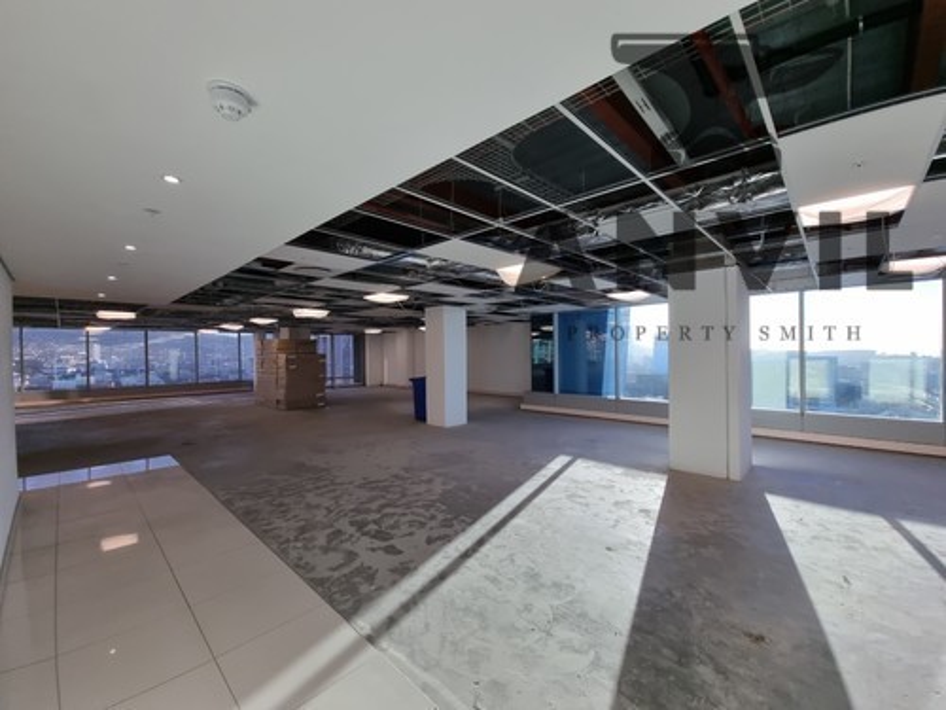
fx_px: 355
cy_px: 355
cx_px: 473
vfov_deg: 89.9
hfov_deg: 106.2
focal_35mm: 13
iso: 50
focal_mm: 2.2
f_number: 2.2
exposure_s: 1/198
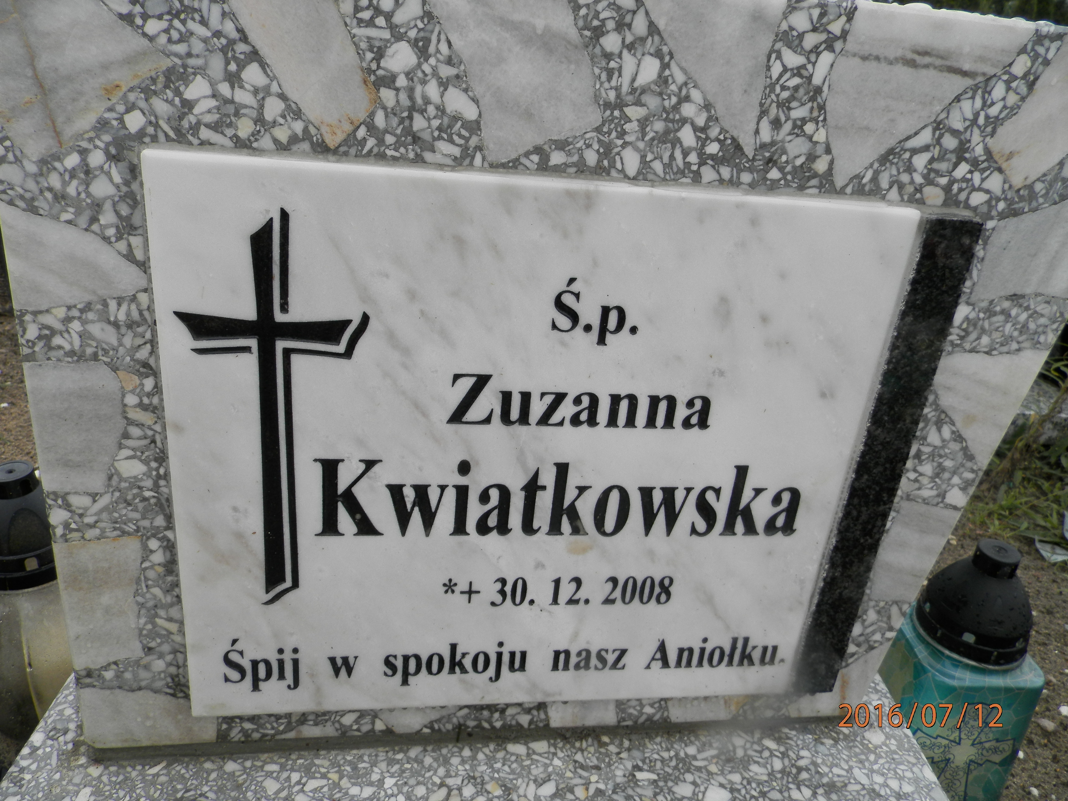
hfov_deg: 69.4
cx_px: 534
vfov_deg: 54.9
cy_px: 400
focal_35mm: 25
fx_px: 771
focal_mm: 4.5
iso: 80
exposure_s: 1/320
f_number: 3.1
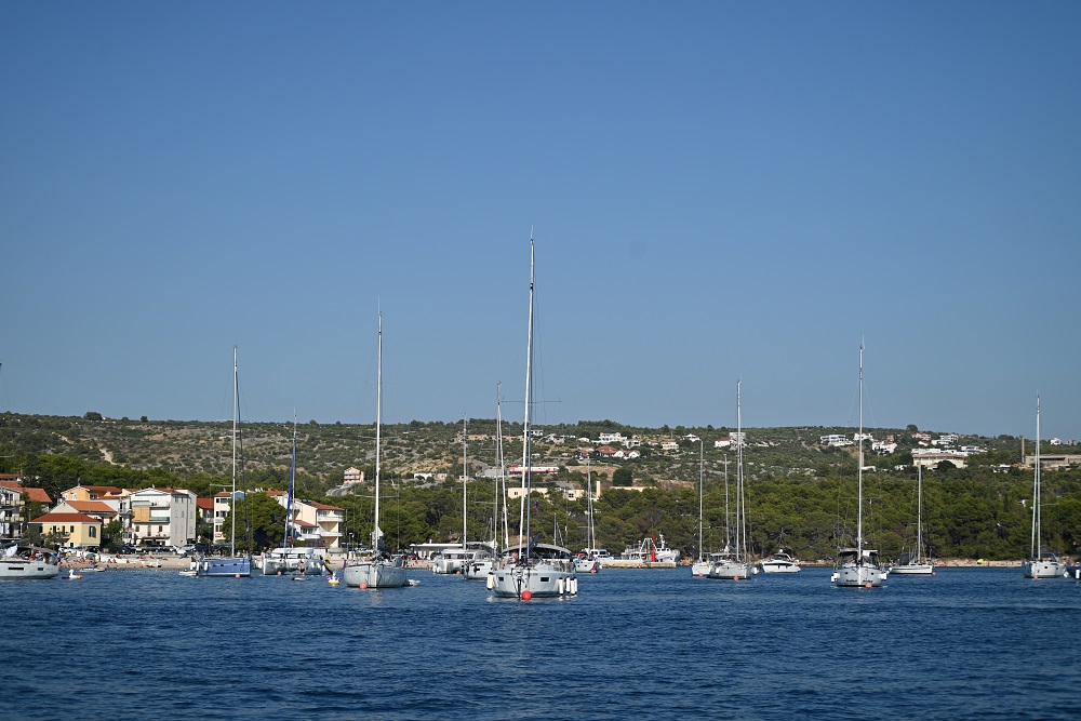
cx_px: 540
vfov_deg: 19.5
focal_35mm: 70
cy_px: 360
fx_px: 2102
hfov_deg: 28.8
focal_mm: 70
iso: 100
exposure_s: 1/1600
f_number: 4.5
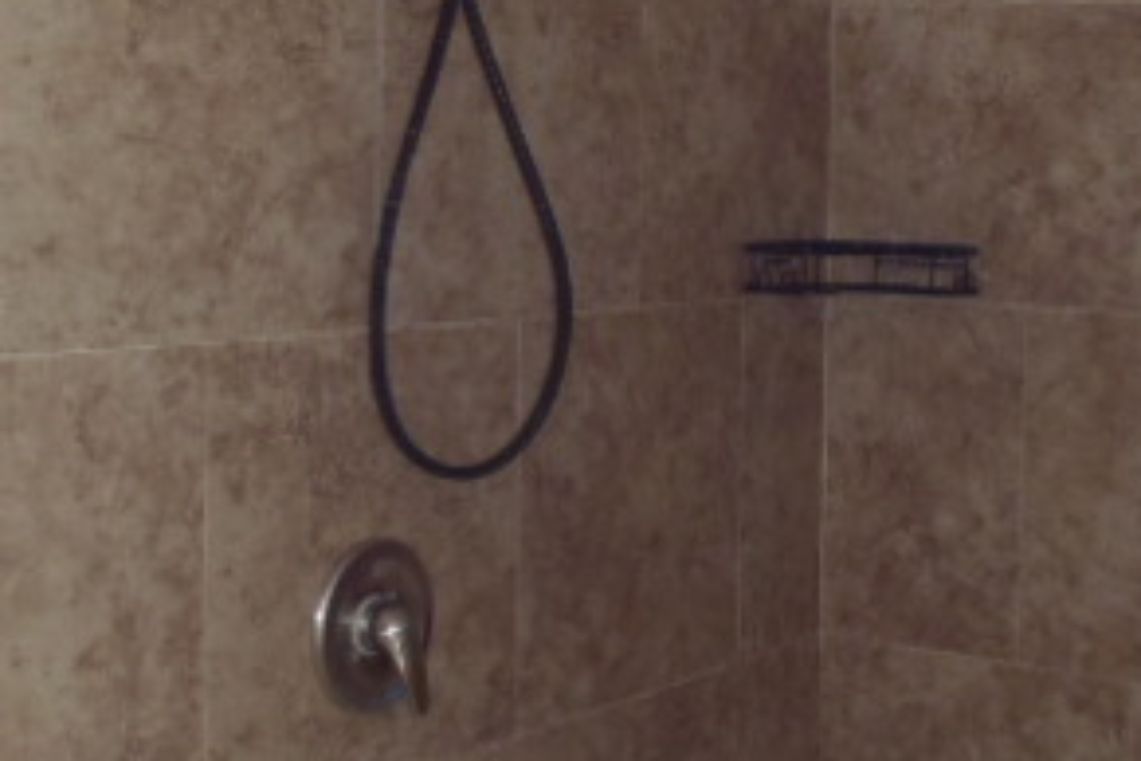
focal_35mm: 64
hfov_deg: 31.3
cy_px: 165
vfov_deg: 21.0
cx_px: 690
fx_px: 2028
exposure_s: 1/30
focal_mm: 5
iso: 250
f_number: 3.9
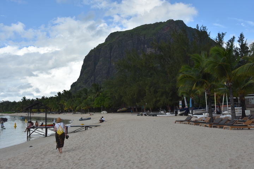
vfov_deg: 35.5
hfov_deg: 51.3
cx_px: 127
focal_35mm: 38
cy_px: 84
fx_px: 265
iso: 220
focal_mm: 25
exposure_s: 1/500
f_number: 8
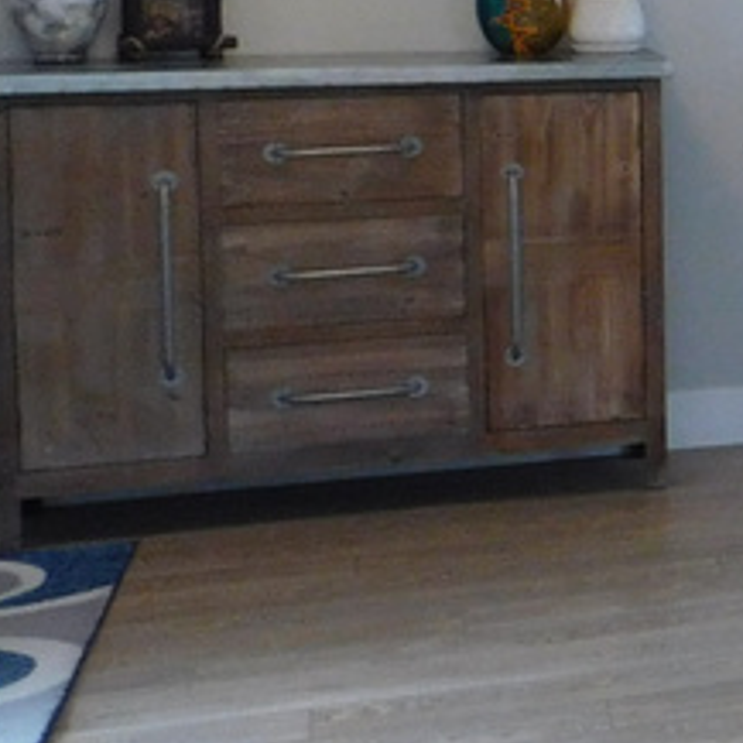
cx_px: 1702
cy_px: 72
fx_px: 2331
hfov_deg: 13.8
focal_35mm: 96
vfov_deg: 17.8
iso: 220
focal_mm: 4
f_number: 3
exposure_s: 1/30
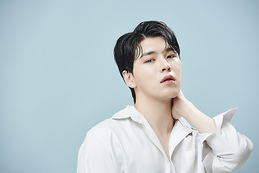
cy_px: 86
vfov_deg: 7.9
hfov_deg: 11.7
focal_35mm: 175
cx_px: 130
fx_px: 1260
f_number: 5.6
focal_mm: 175
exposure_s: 1/125
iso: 50
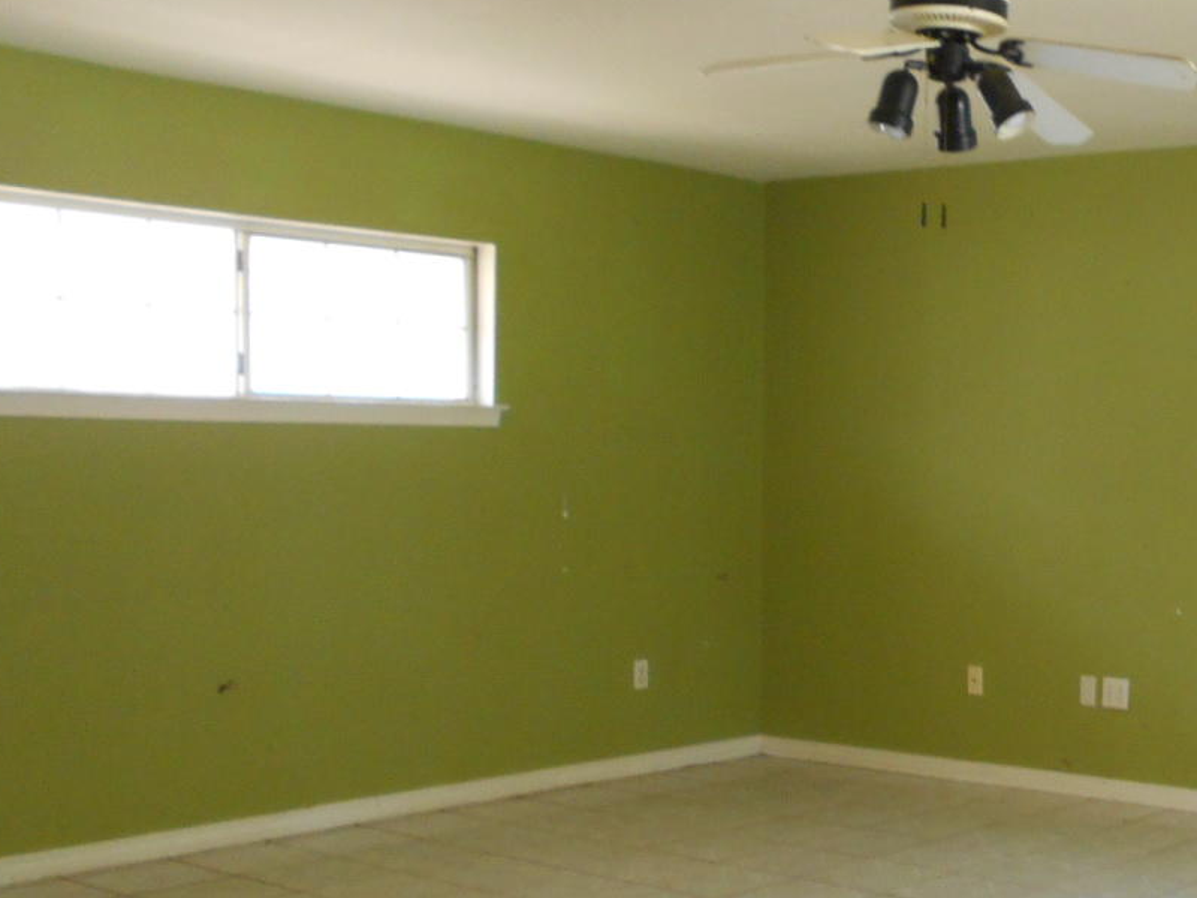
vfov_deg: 27.9
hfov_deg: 34.3
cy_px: 588
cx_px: 1127
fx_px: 1798
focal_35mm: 52
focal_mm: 4.6
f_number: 3.2
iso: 220
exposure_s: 1/30
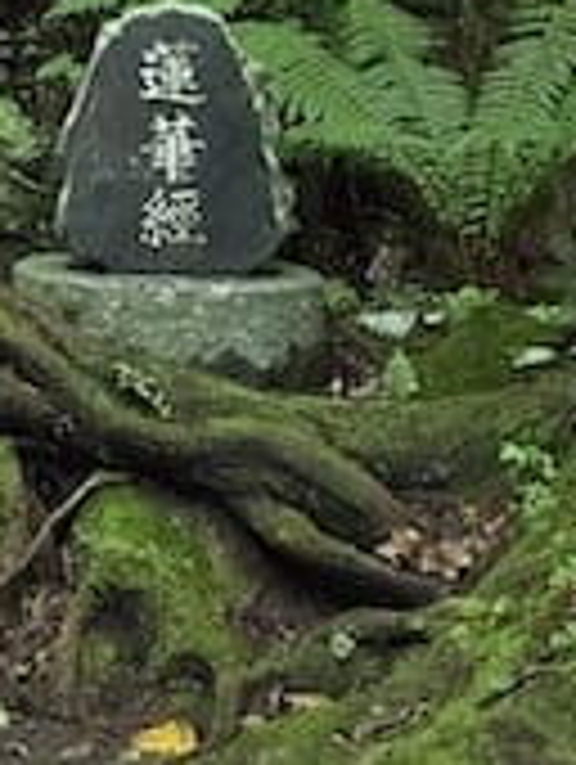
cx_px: -544
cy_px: -76
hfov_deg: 12.3
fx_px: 2390
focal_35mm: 108
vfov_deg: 17.6
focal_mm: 6.3
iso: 125
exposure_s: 1/180
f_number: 1.7
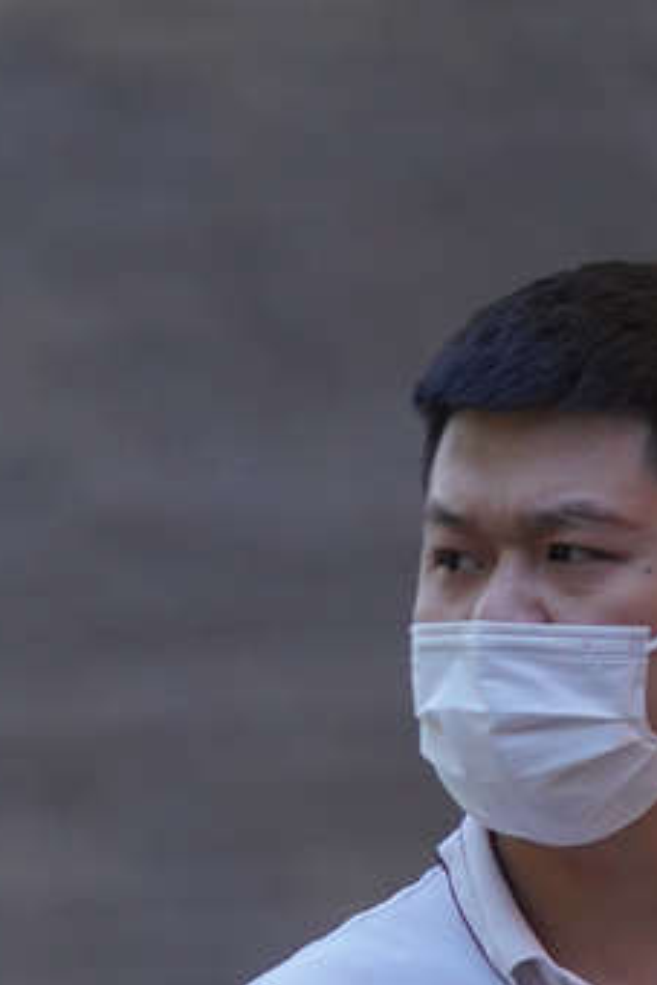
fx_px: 19524
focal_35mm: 714
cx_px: -530
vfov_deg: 2.9
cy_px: 2532
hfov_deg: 1.9
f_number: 1.8
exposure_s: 1/400
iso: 800
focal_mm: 135
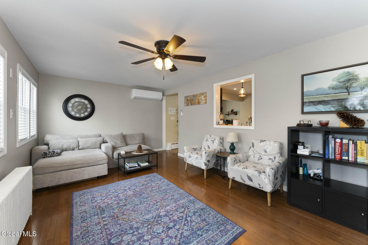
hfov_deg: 104.3
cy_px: 122
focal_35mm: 14
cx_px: 184
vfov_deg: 81.2
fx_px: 143
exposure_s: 1/60
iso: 3200
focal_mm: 14
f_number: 7.1
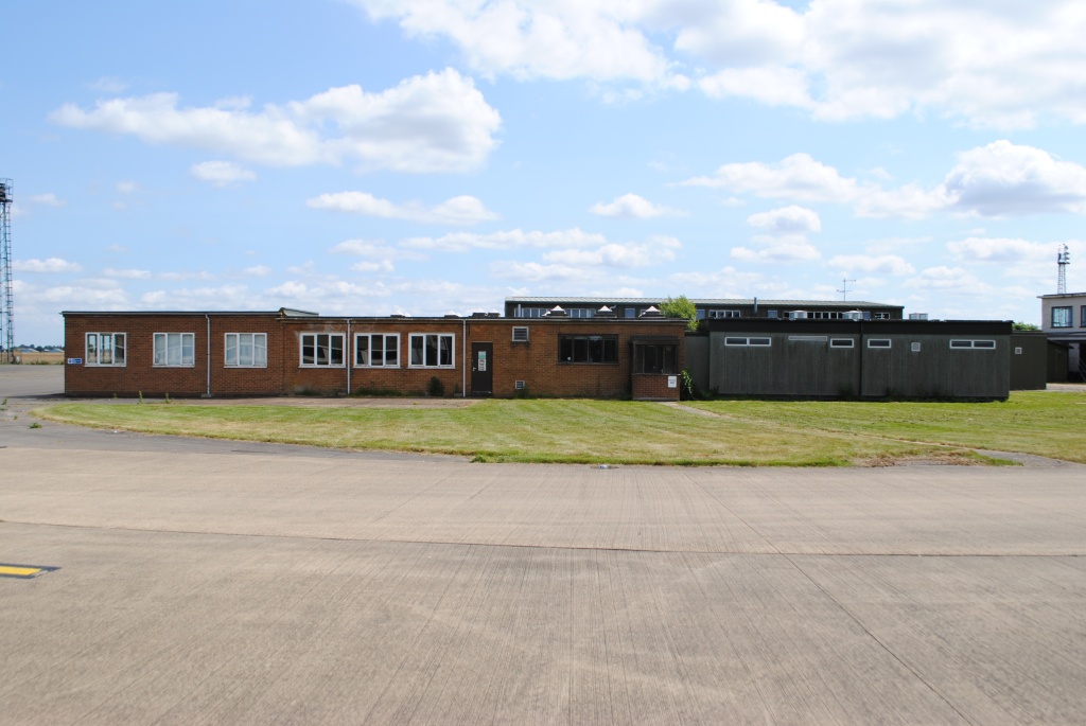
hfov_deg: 57.2
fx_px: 996
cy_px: 363
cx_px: 543
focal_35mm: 33
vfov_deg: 40.1
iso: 100
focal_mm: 22
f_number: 9
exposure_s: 1/320
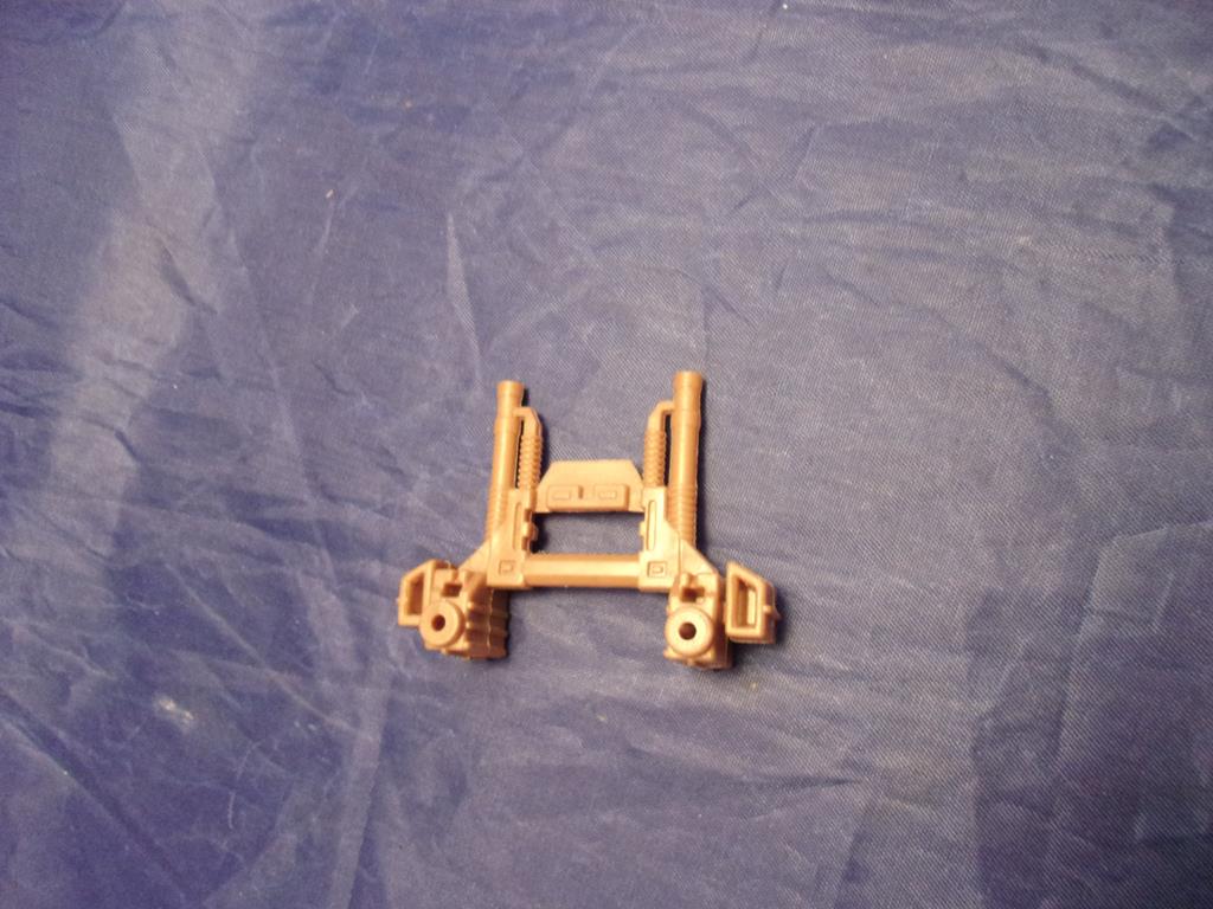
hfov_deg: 65.3
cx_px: 606
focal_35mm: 27
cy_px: 454
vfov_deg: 51.4
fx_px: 946
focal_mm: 4.9
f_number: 3
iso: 430
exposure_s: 1/17
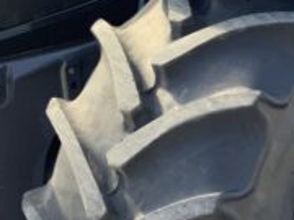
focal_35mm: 103
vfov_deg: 14.1
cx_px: 317
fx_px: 875
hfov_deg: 18.4
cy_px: 228
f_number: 1.8
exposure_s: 1/122
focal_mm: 3
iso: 16
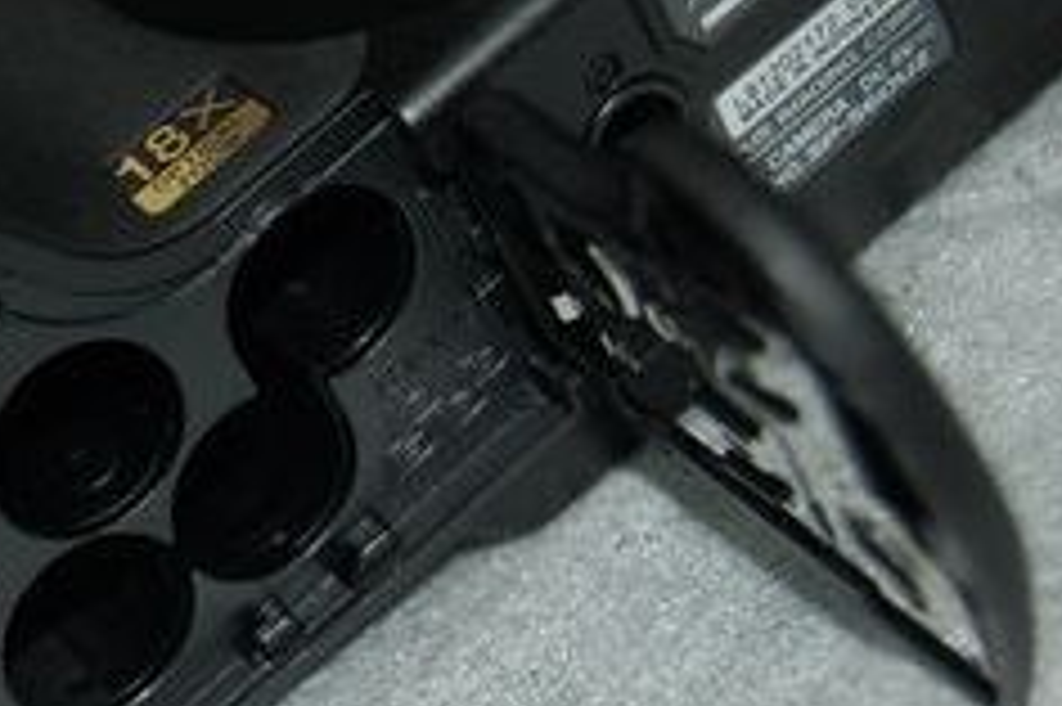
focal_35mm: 114
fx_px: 3361
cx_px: 146
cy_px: 472
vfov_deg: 12.0
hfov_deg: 17.7
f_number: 5
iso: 400
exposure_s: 1/60
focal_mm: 40
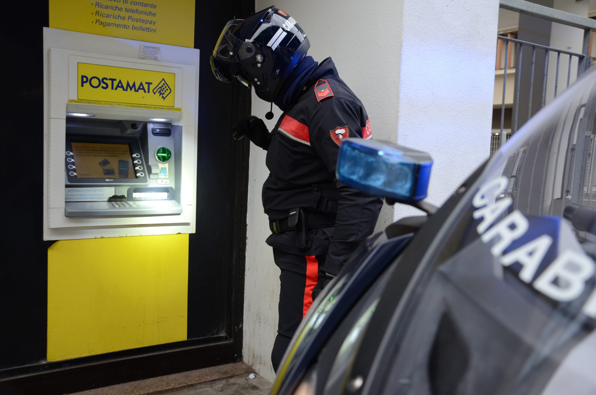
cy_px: 198
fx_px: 620
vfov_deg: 35.3
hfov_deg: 51.4
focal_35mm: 38
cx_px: 298
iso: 400
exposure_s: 1/125
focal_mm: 25
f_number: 4.5
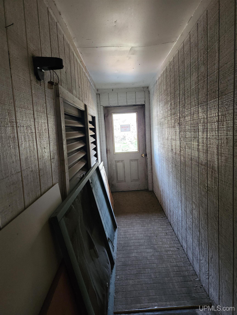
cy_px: 158
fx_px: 210
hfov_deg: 58.9
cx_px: 118
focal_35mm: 23
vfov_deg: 73.9
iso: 800
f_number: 1.8
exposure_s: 1/60
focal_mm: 5.4
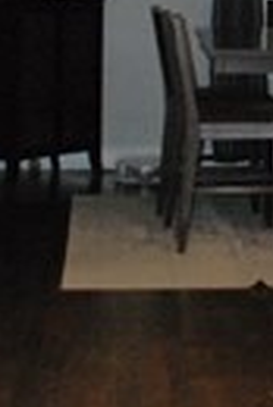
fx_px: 2008
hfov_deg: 7.6
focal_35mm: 177
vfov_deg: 11.4
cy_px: -66
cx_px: 446
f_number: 4.5
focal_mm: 20
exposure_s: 1/60
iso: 640
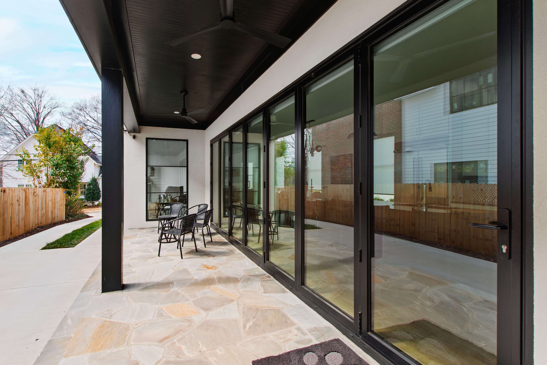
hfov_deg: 100.4
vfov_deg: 77.3
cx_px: 274
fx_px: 228
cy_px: 182
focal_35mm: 15
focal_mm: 10
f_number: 8
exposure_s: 1/60
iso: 100
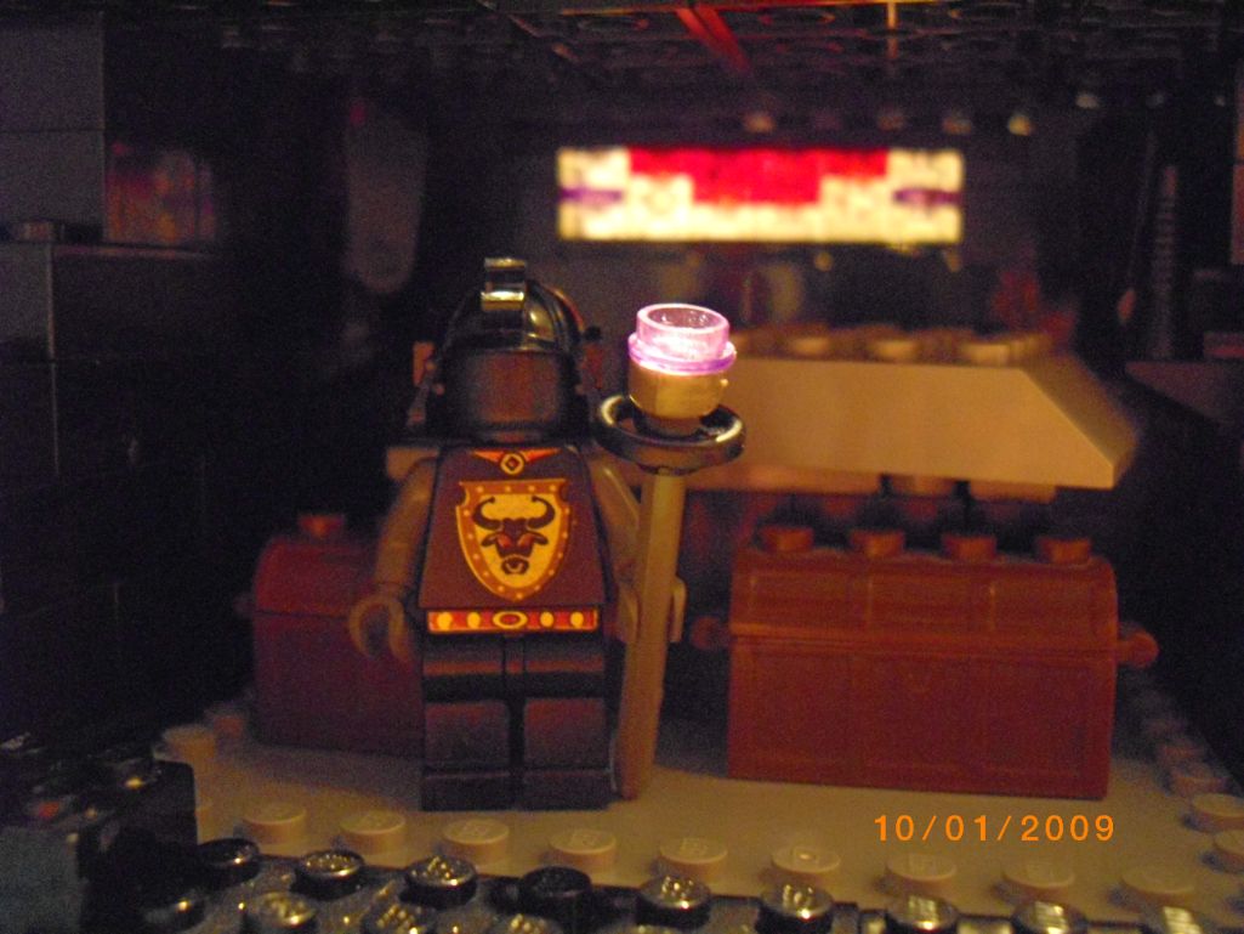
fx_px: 1366
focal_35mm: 38
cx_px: 622
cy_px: 467
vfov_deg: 37.7
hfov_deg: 49.0
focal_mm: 7.9
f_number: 2.8
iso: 800
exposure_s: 1/5
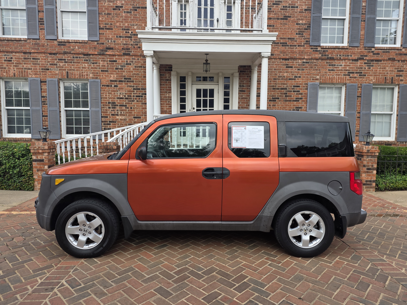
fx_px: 270
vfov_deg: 58.9
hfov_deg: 73.9
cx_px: 204
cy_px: 152
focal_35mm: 23
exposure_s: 1/1859
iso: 80
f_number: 1.7
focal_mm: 6.25
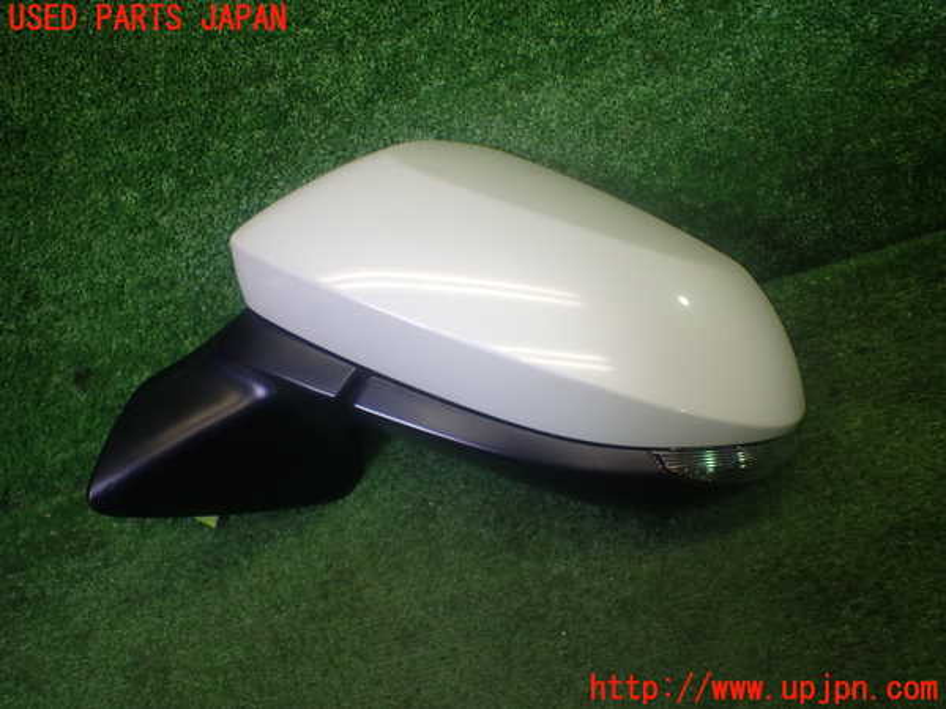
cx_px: 473
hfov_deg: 60.0
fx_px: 820
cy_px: 354
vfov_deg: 46.8
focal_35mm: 30
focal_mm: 5.4
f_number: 2.3
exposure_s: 1/125
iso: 160
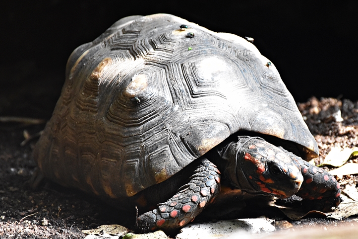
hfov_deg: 6.9
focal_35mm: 298
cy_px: 135
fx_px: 2963
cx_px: 222
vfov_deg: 4.6
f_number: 5.6
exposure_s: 1/125
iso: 2200
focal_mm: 140
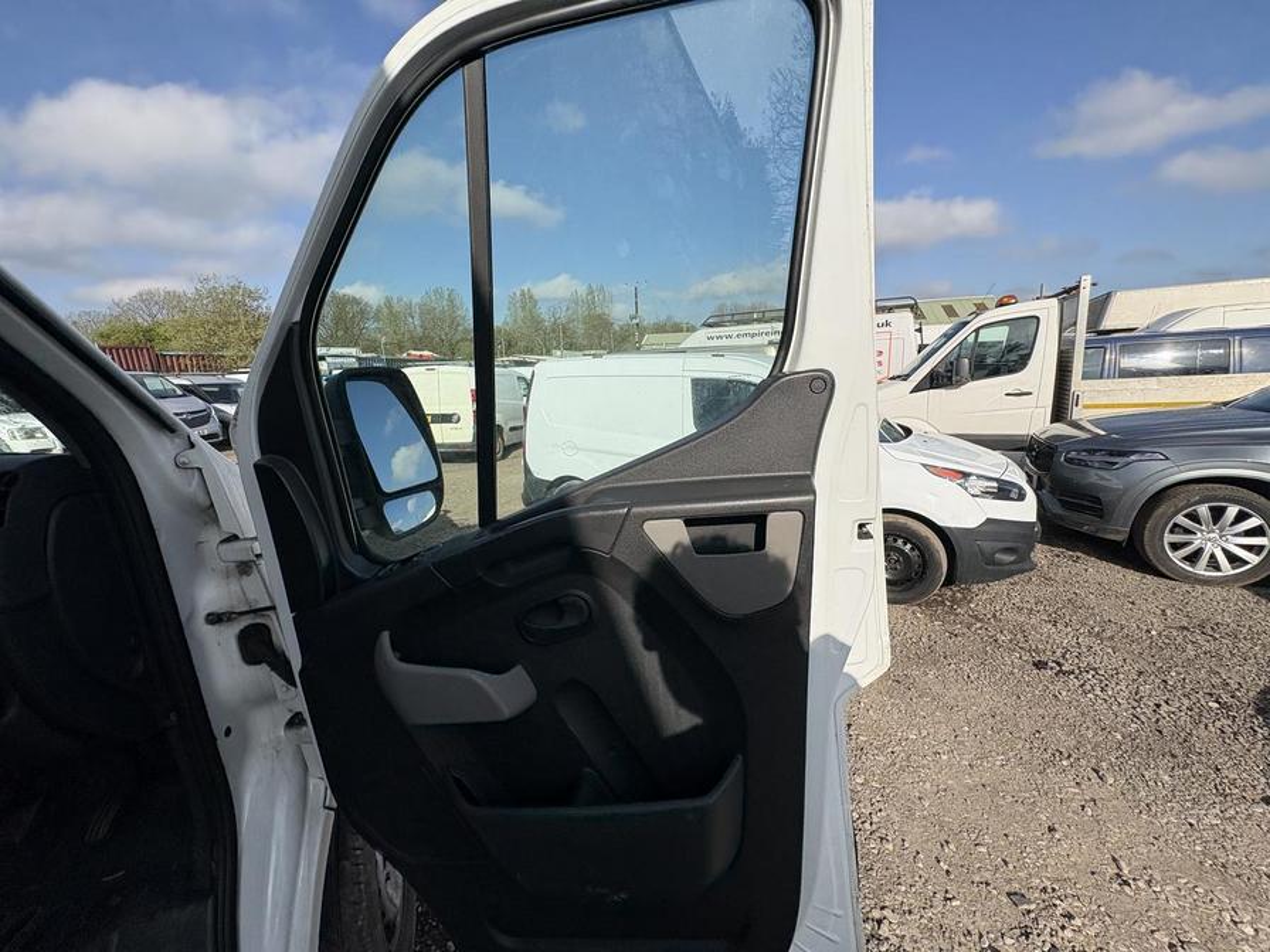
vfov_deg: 85.7
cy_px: 476
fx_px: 514
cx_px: 635
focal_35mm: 14
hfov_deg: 102.1
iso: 50
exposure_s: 1/2342
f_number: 2.2
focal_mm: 2.22
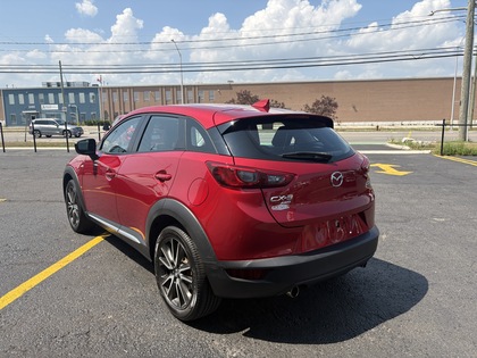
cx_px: 238
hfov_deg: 67.3
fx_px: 358
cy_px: 179
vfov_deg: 53.1
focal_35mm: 26
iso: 50
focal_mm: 5.96
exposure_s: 1/2639
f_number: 1.6
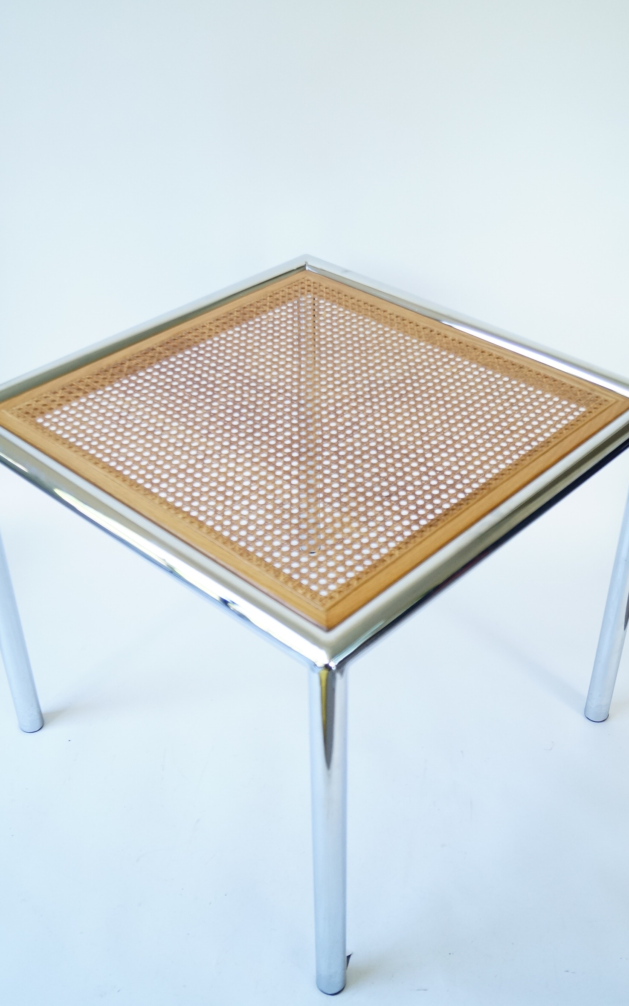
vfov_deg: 51.5
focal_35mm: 38
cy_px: 515
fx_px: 1042
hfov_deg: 33.6
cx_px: 328
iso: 800
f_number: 4
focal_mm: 24
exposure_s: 1/60
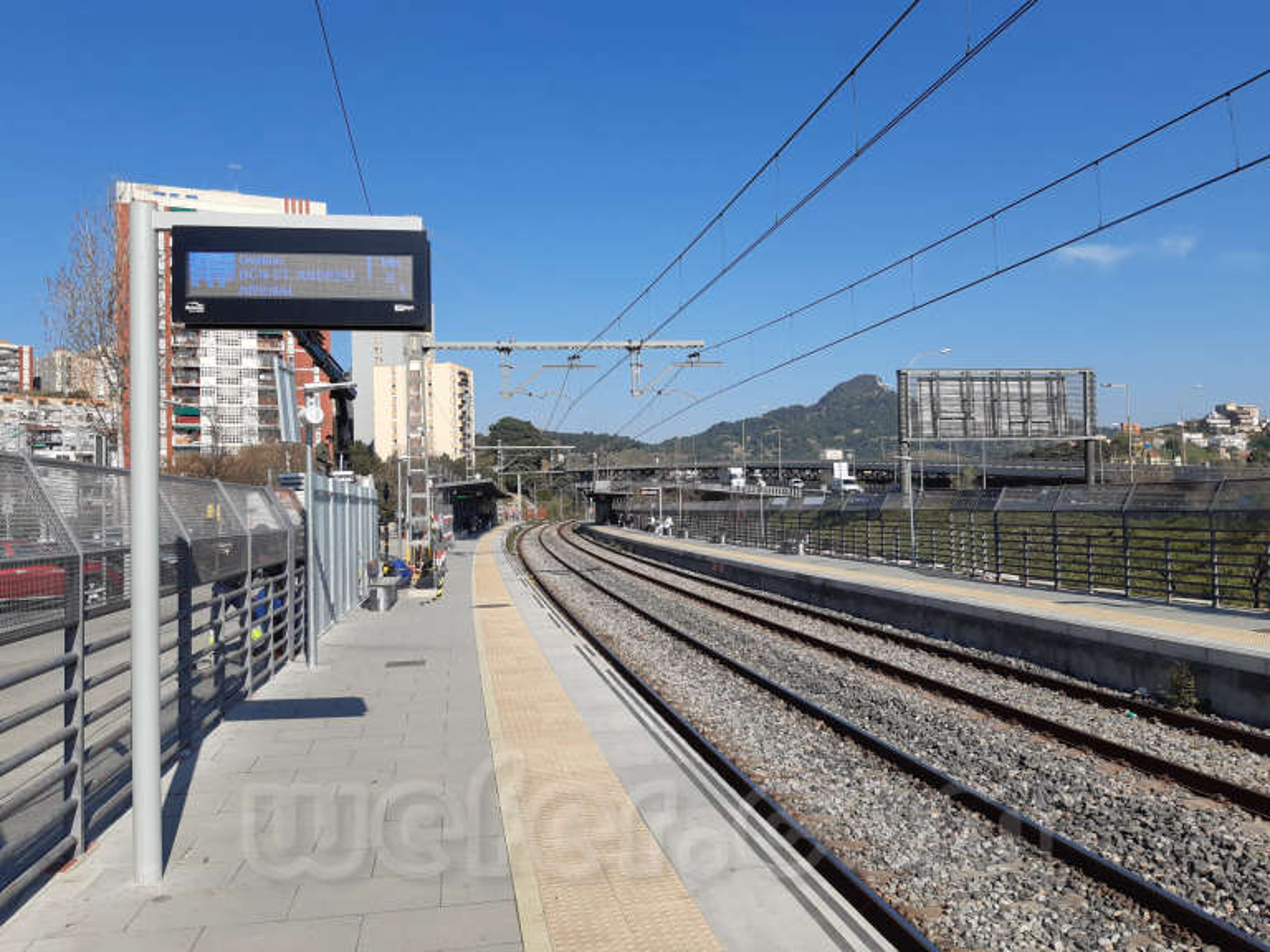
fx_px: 954
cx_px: 635
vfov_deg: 53.1
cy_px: 476
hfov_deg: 67.3
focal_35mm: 26
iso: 40
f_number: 1.7
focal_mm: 3.92
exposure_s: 1/2237
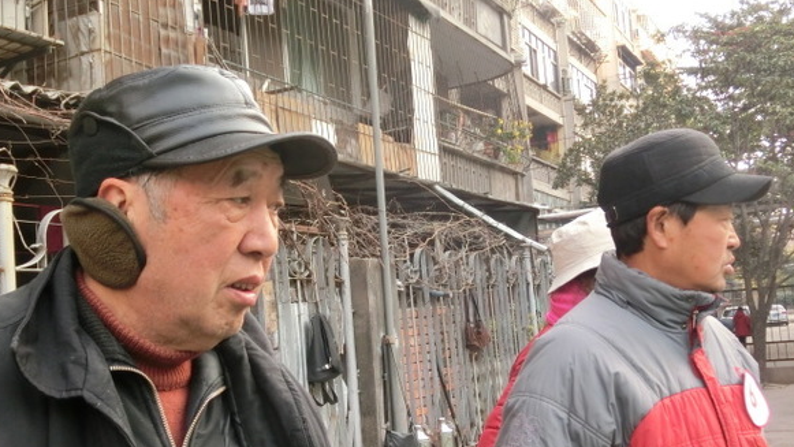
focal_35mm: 45
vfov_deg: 26.5
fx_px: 948
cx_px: 392
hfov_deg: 45.5
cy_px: 279
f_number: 4
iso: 200
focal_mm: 7.15
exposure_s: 1/125
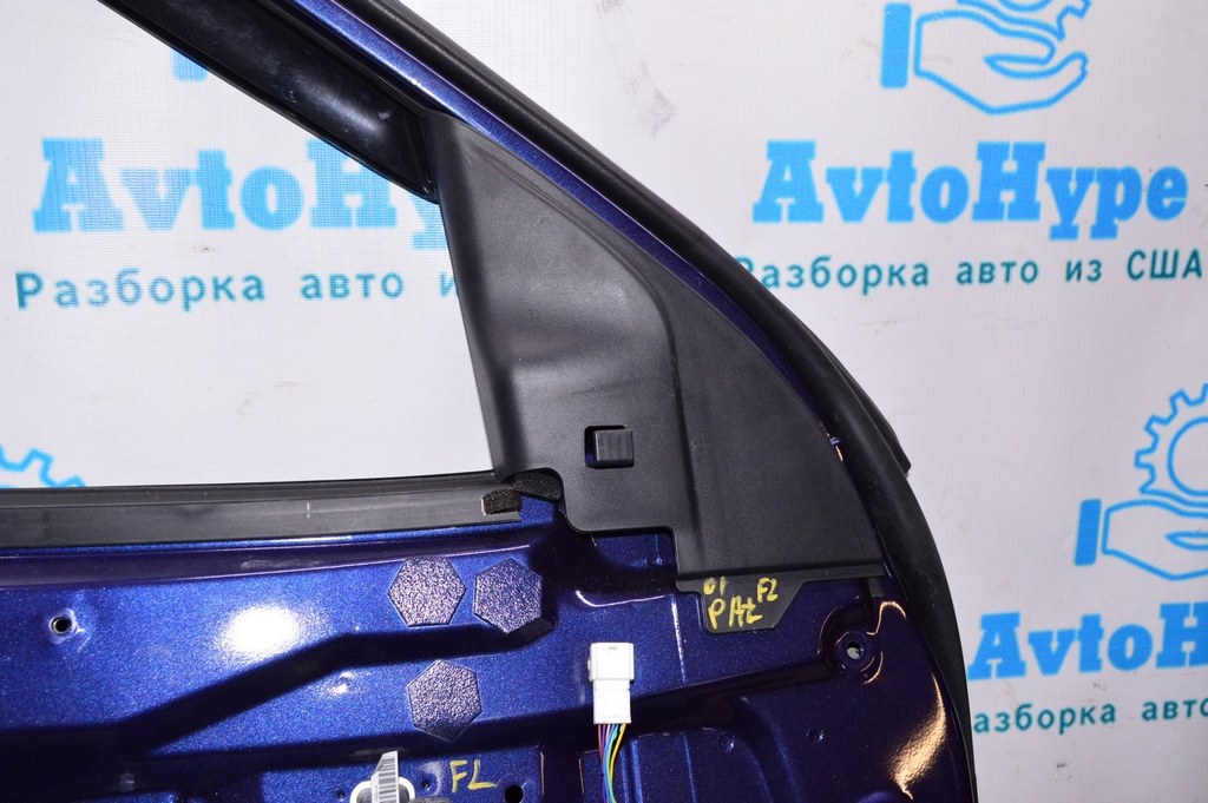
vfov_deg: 39.9
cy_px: 402
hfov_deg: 57.3
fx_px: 1106
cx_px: 604
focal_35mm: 33
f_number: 8
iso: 1600
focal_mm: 22
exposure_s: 1/200
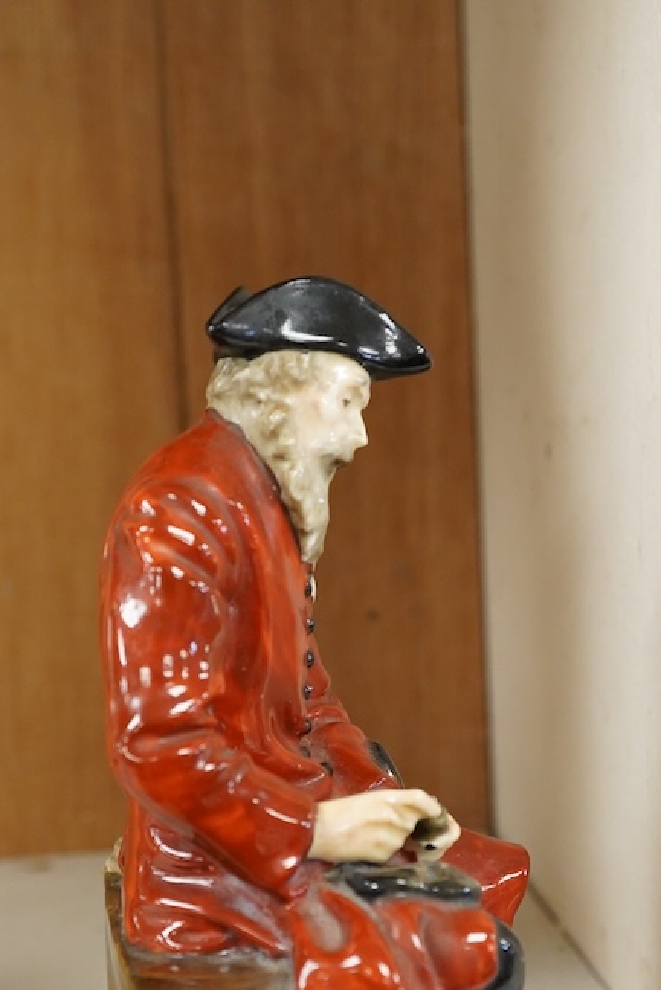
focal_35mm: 78
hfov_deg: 17.5
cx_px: 273
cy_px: 687
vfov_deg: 25.8
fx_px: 2147
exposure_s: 1/125
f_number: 5
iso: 2000
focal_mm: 30
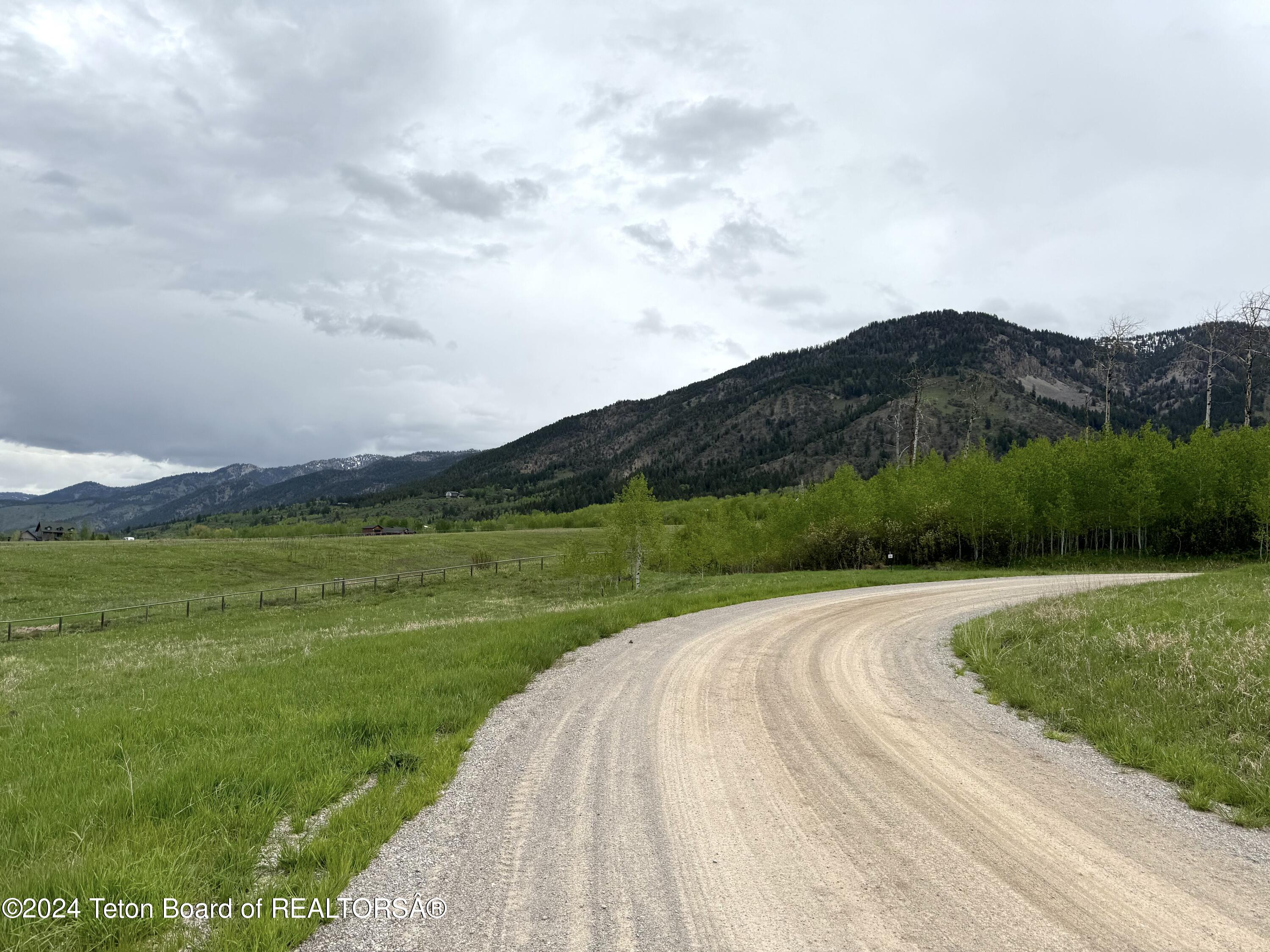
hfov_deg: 71.6
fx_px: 881
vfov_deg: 56.8
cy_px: 476
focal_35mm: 24
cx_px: 635
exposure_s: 1/7937
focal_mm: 6.76
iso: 80
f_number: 1.78
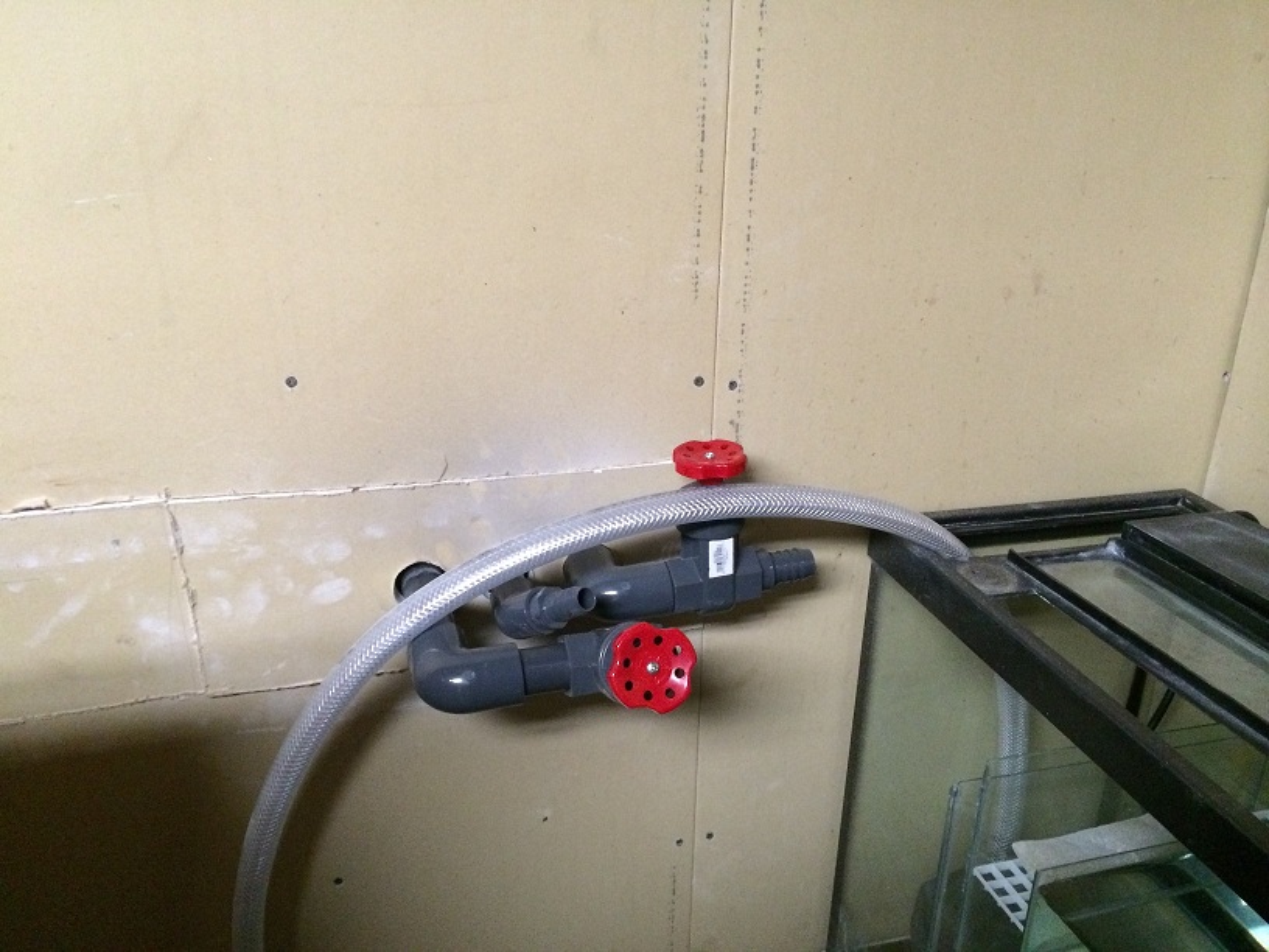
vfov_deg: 46.8
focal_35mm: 30
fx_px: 1100
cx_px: 634
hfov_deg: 60.0
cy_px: 476
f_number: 2.2
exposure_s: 1/20
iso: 320
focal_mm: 4.12
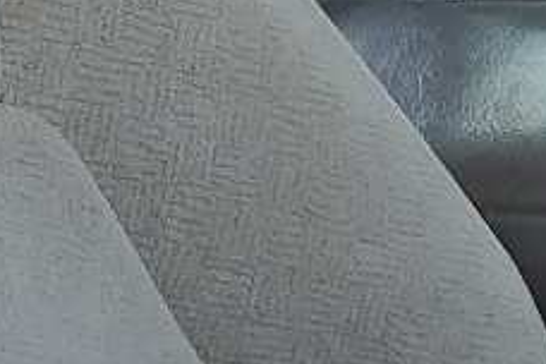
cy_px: 84
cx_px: 1269
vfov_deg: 7.2
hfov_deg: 9.7
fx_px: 2881
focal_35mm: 190
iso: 50
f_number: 1.5
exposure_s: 1/625
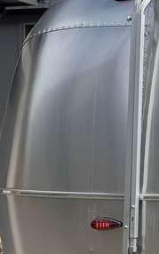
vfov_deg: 23.2
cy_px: 155
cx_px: 401
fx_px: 616
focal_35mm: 89
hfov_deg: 11.6
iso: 80
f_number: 1.78
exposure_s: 1/5348
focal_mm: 6.76
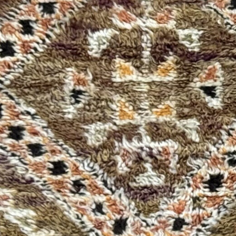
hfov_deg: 8.1
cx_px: 431
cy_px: -292
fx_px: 1604
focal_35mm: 208
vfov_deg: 7.9
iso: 160
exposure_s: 1/50
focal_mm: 6.76
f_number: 1.78
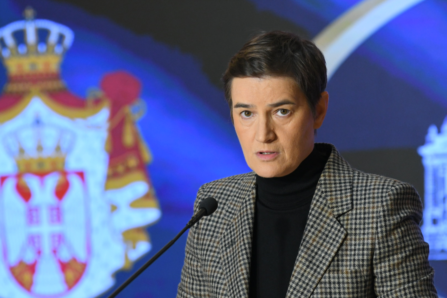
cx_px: 224
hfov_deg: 6.9
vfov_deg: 4.6
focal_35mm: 300
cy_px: 149
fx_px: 3725
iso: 3200
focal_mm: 200
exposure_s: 1/250
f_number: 4
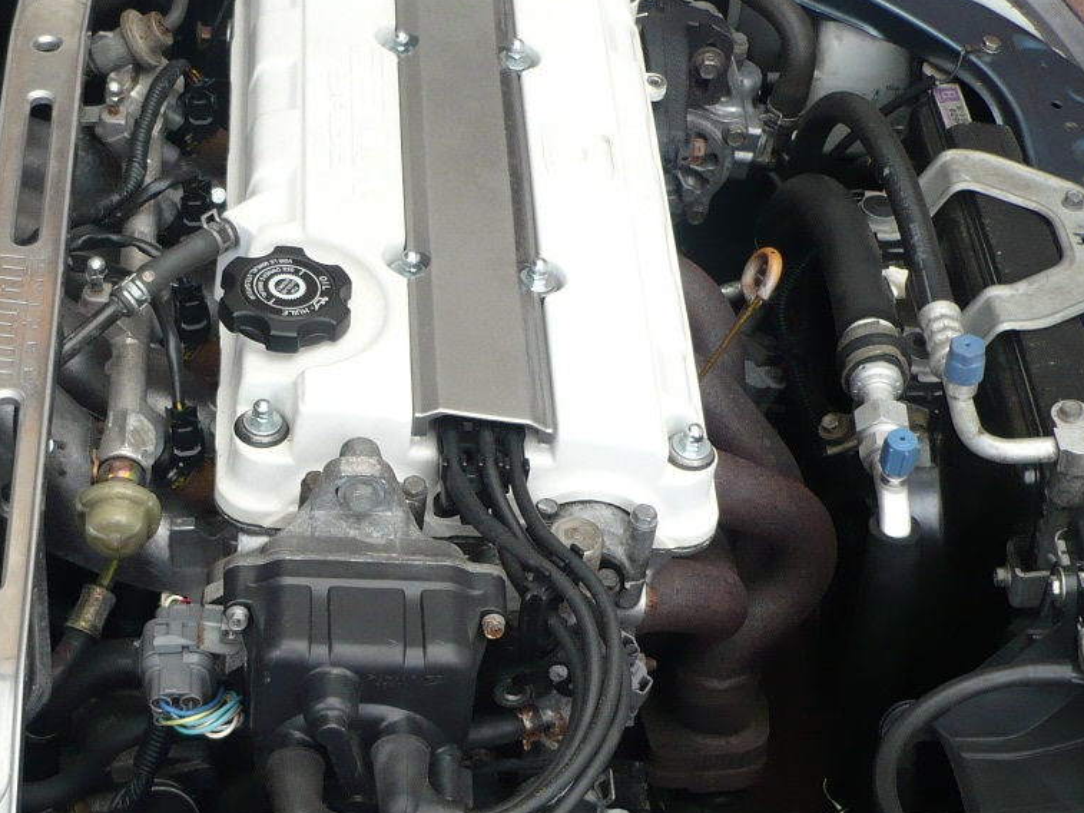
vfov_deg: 19.8
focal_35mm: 74
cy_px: 581
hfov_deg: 26.1
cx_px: 295
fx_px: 2318
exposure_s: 1/125
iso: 100
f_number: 2.8
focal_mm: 5.8
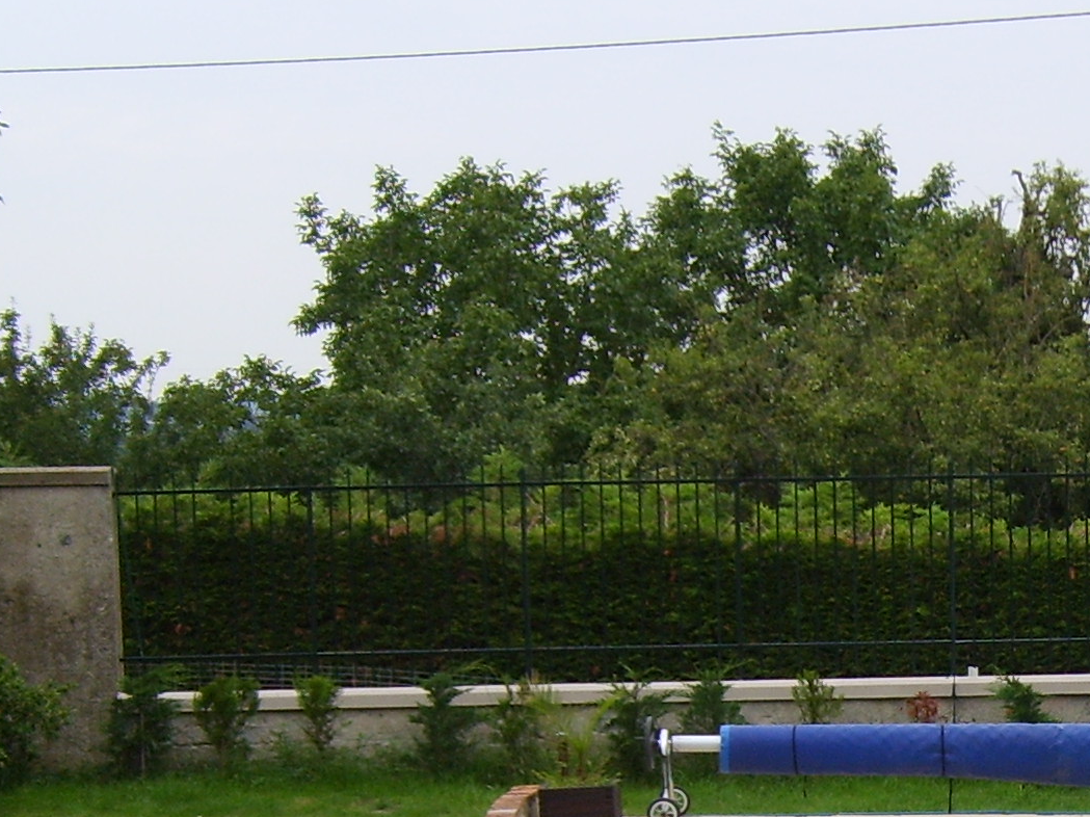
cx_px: 1118
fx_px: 2959
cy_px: 862
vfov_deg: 15.4
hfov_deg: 20.2
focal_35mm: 94
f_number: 2.8
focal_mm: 5.8
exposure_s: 1/250
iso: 50
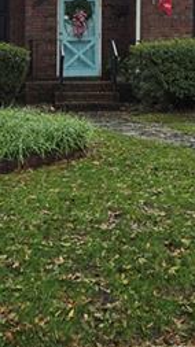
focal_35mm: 76
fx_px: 700
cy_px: 16
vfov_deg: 26.7
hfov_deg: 15.8
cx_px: 152
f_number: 1.7
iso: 12
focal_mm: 6.3
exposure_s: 1/195
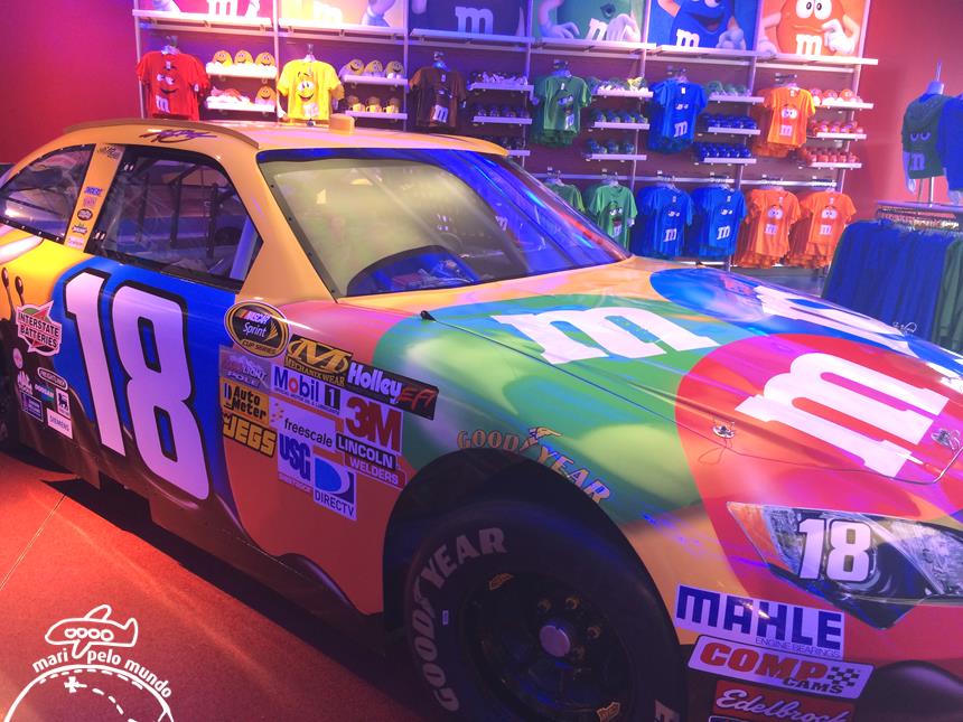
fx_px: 807
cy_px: 361
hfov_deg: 61.7
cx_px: 482
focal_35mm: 29
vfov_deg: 48.2
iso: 50
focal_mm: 4.15
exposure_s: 1/30
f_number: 2.2
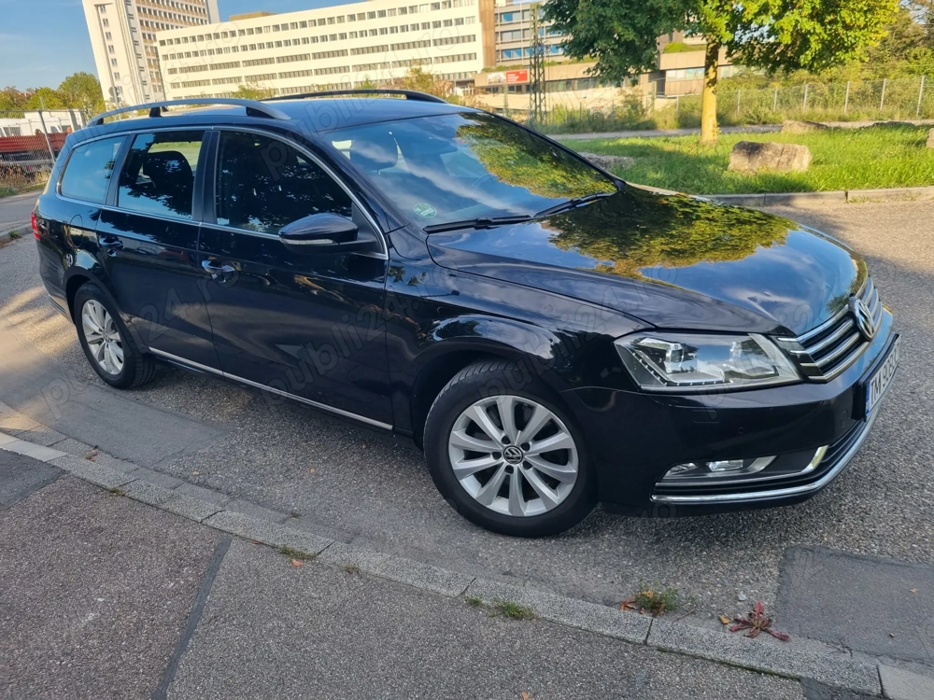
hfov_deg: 67.3
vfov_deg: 53.1
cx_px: 467
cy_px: 350
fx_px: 702
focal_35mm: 26
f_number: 1.8
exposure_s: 1/788
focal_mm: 5.4
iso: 50
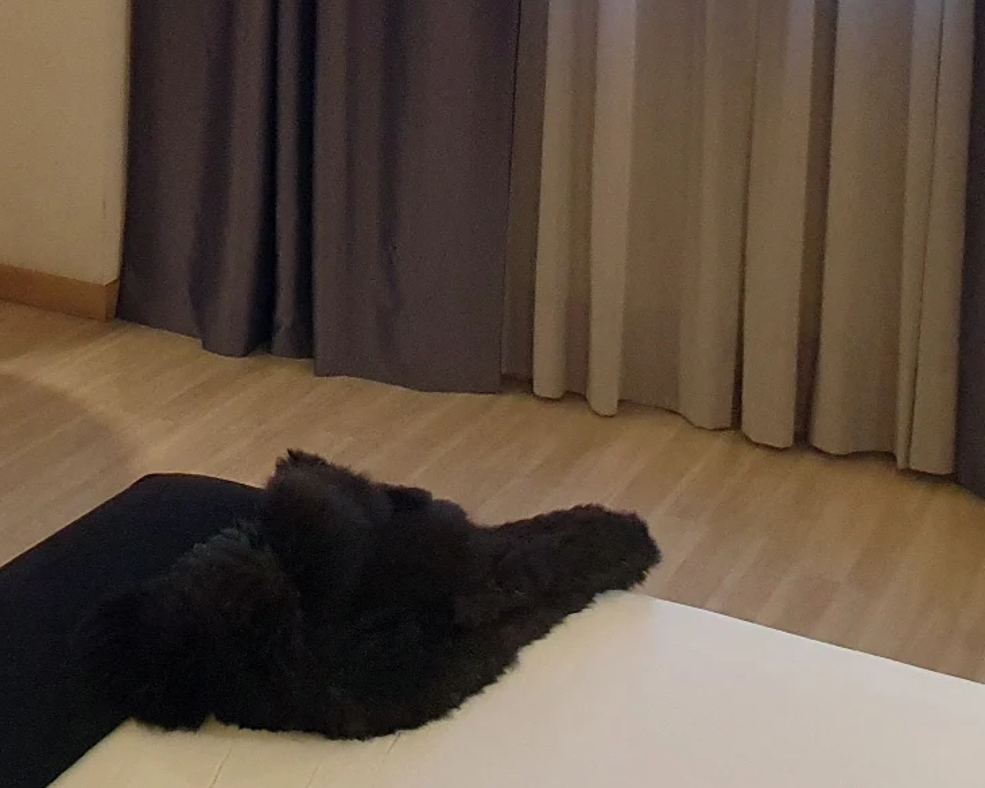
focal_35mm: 70
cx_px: -42
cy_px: -141
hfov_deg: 25.5
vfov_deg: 20.5
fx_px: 2041
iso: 640
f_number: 2.4
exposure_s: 1/50
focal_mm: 4.32
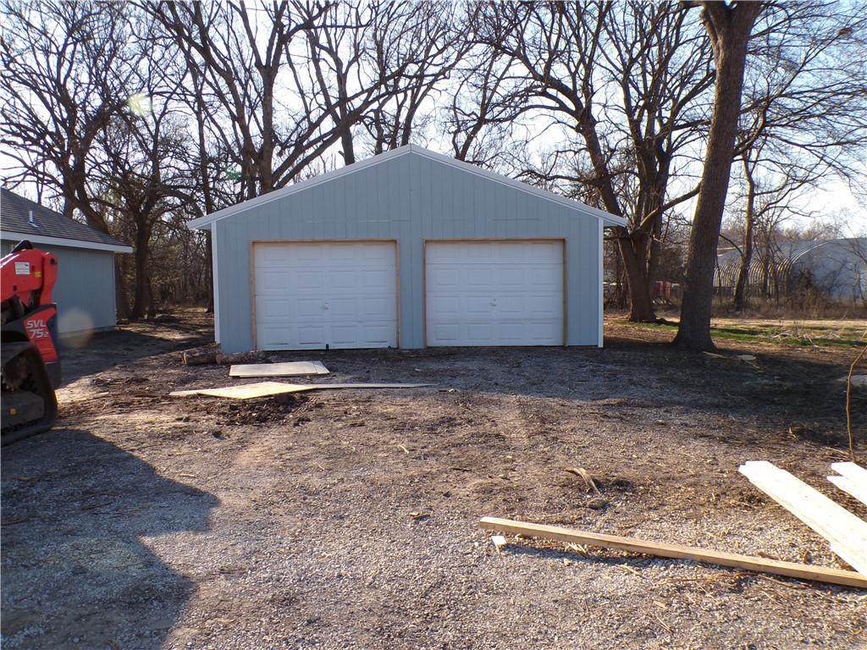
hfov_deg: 56.8
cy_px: 325
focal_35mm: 32
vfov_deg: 44.2
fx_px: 801
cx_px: 434
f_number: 4.8
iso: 100
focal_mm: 5.8
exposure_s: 1/220
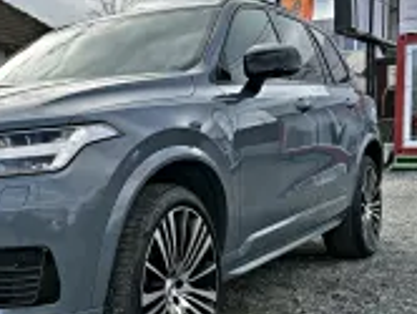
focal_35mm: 52
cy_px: 183
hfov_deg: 34.5
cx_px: 35
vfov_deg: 28.1
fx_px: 627
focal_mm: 6.76
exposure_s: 1/2415
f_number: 1.78
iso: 80
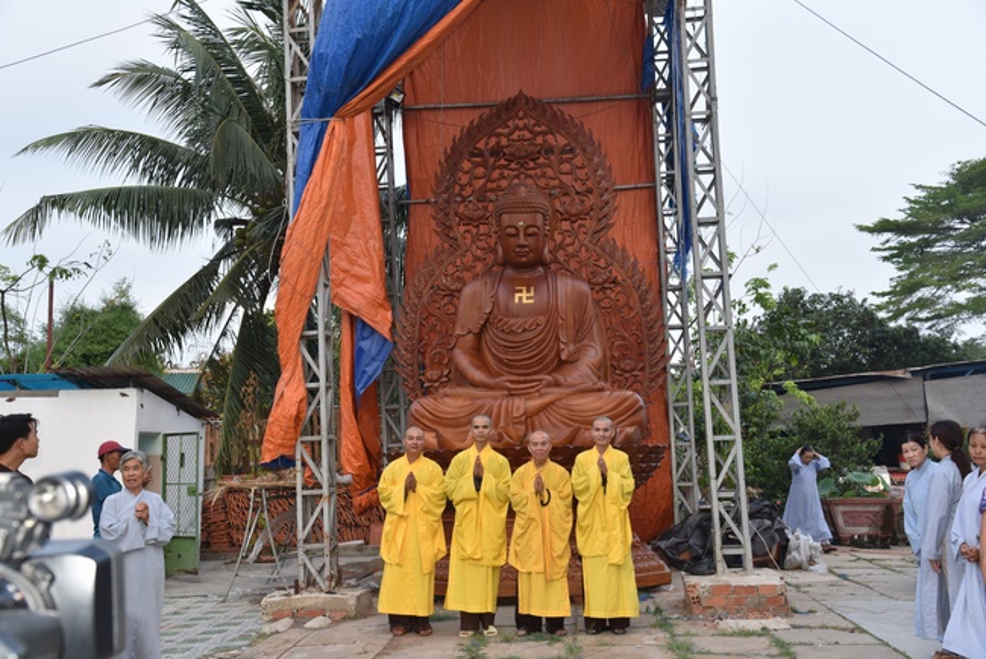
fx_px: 1041
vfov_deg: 35.1
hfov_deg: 50.7
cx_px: 493
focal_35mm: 38
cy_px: 330
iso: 560
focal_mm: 38
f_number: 5.6
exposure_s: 1/125
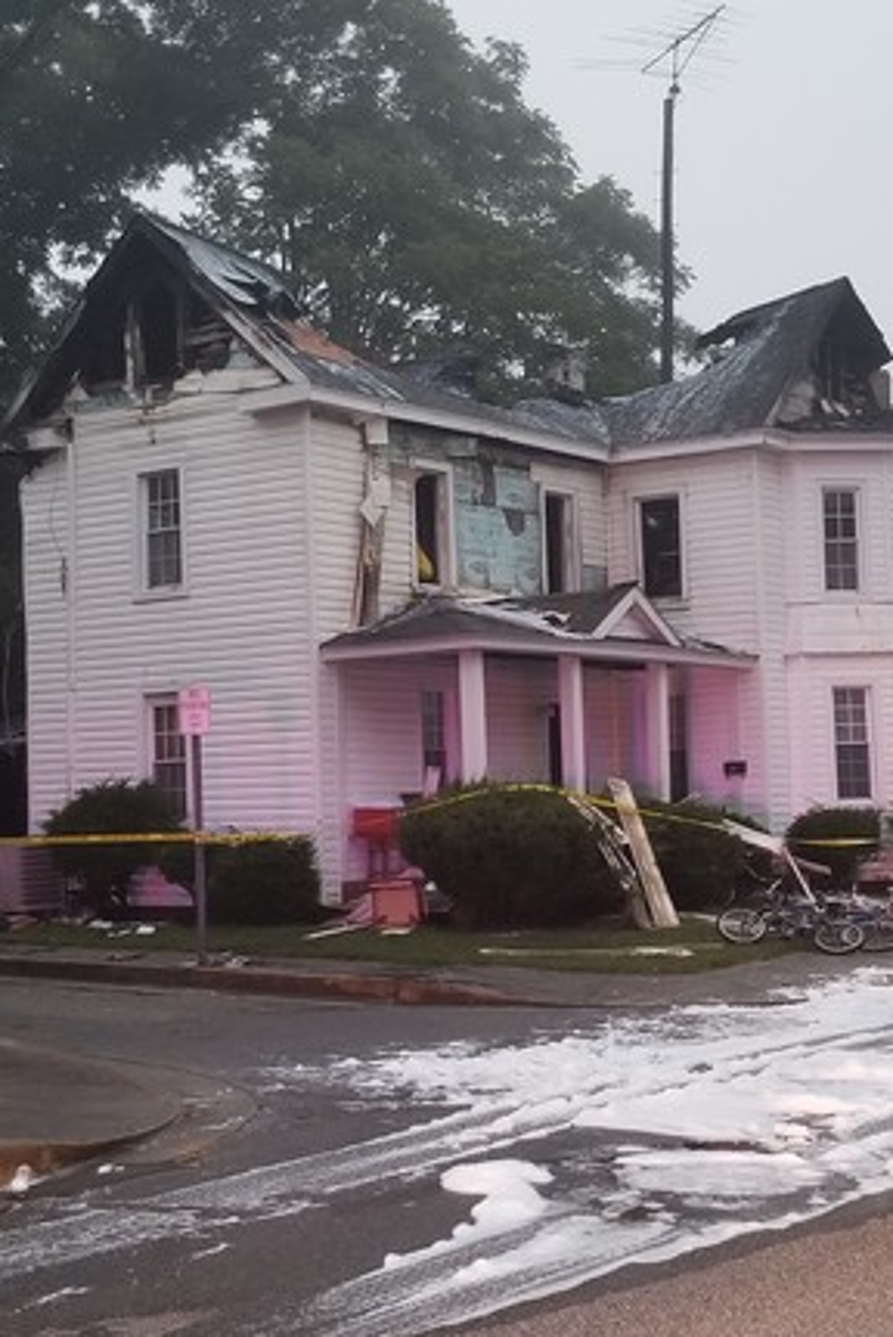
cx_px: 381
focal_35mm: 37
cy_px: 659
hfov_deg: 35.9
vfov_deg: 51.9
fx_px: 1374
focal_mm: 4.25
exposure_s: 1/10
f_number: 1.7
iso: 250
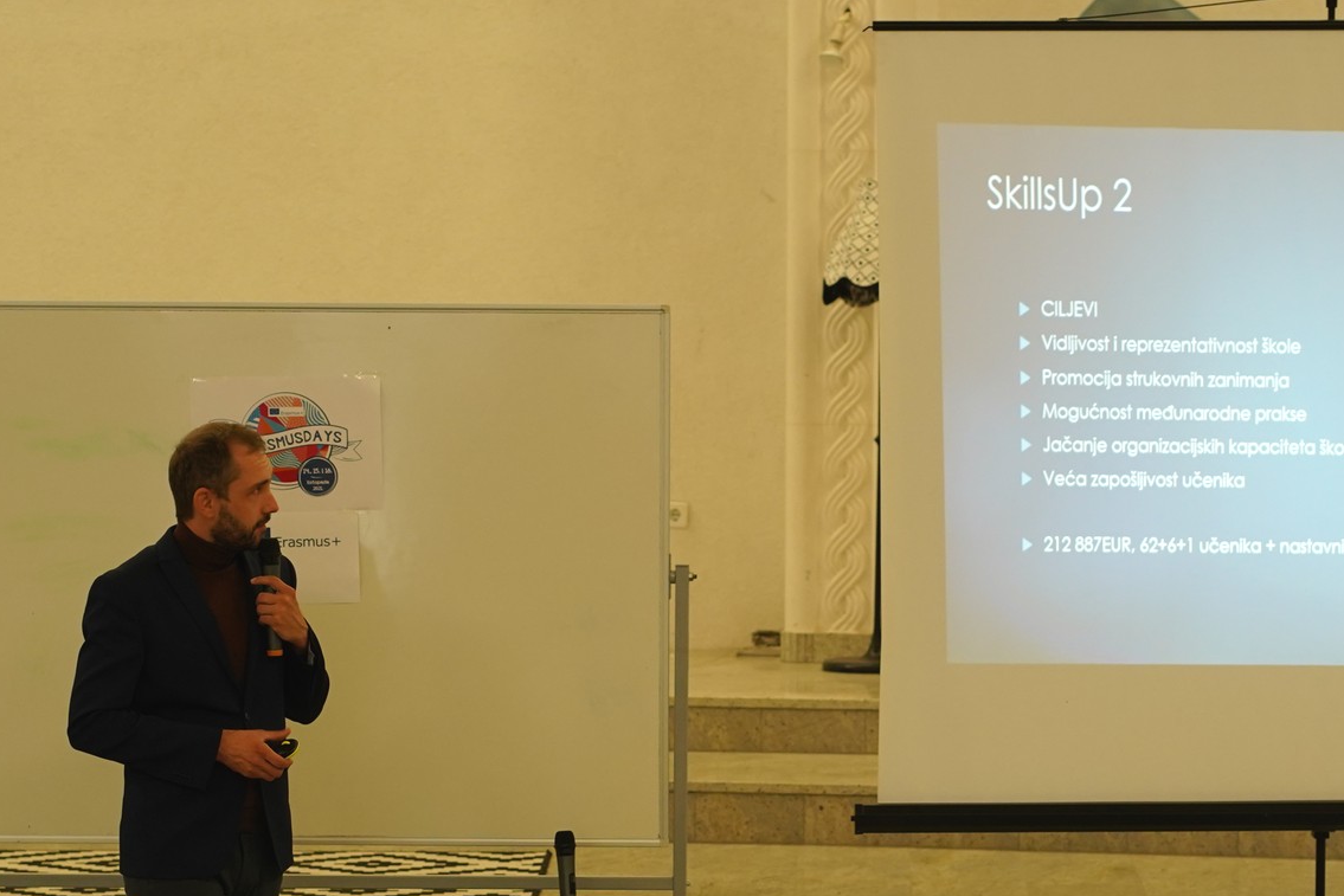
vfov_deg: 7.7
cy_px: 629
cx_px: 860
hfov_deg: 11.5
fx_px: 6683
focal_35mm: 179
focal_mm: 85
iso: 1250
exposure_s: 1/100
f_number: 4.5
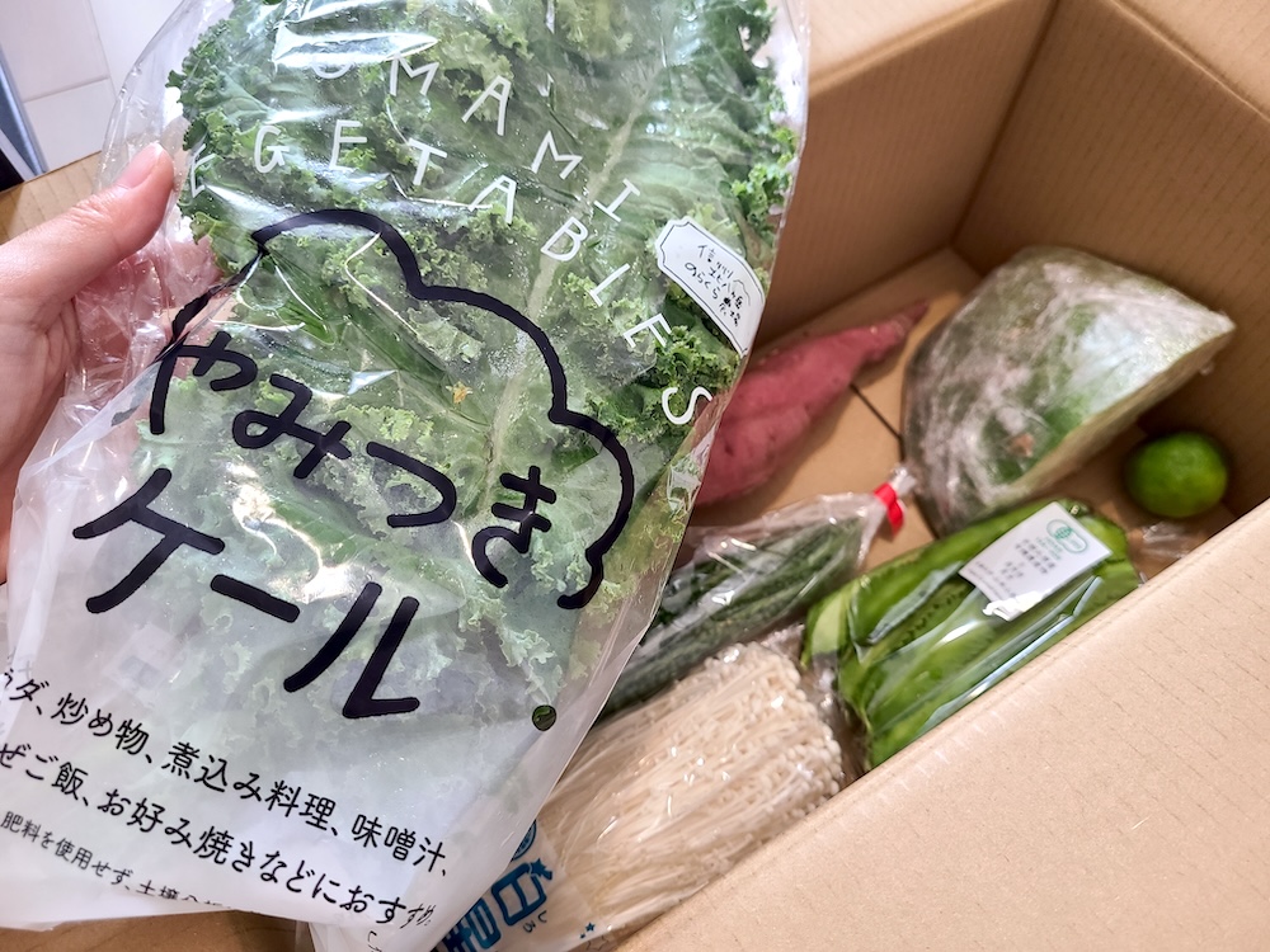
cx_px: 635
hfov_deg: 67.3
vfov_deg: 53.1
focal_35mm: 26
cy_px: 476
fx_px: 954
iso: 320
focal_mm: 5.4
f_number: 1.8
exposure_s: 1/40
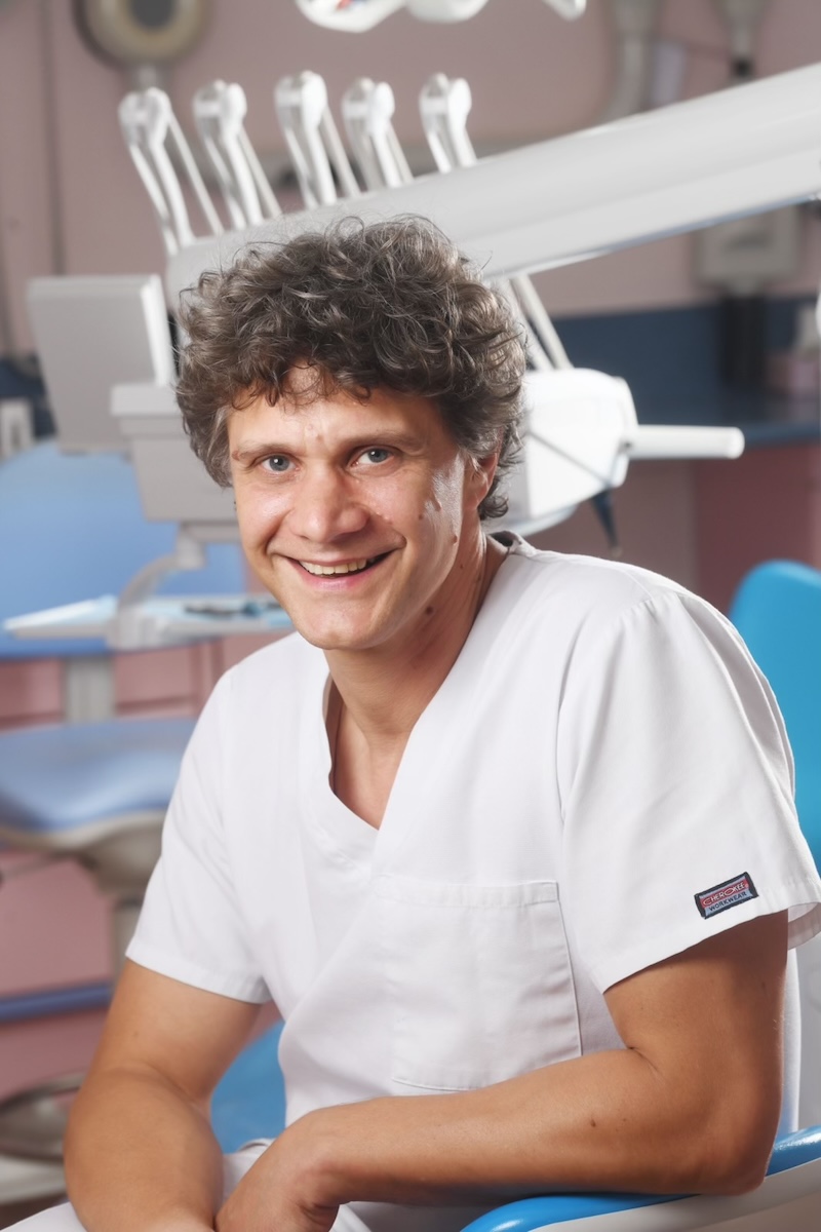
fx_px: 3831
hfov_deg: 12.2
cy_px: 616
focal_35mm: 112
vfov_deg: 18.3
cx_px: 410
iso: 400
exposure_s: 1/250
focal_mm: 112
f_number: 6.3
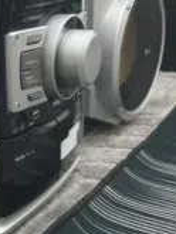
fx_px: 427
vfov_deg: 30.7
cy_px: 113
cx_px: -34
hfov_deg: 21.7
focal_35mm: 63
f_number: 1.5
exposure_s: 1/17
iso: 320
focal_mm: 4.3
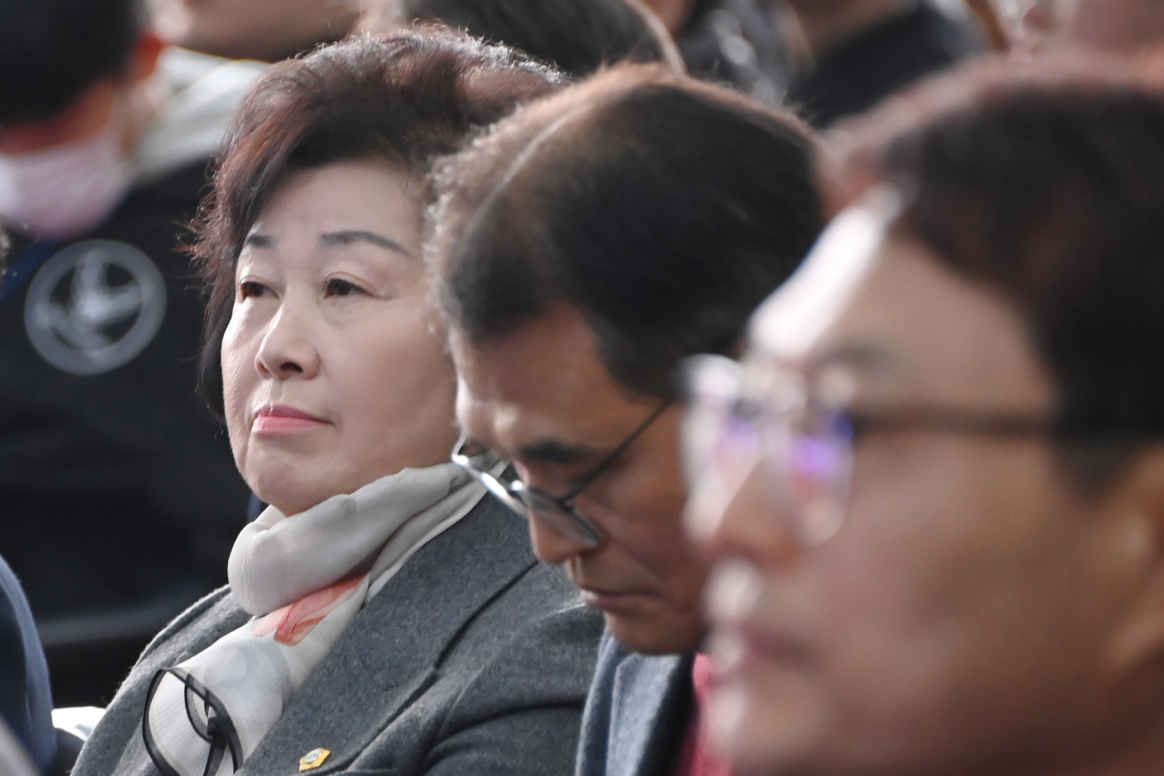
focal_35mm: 511
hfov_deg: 4.0
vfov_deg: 2.7
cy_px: 566
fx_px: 16520
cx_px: 314
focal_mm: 300
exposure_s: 1/250
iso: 3200
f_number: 5.6
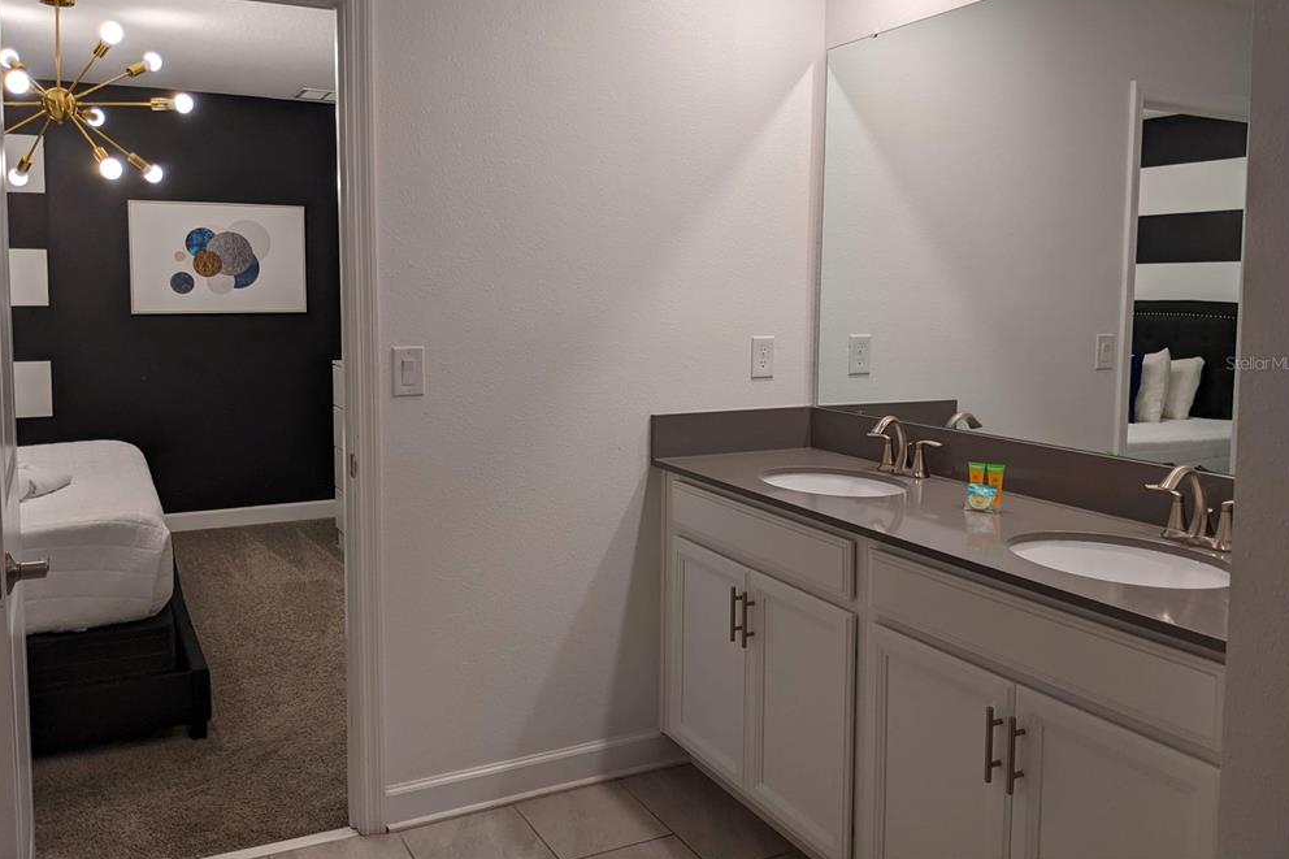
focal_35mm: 29
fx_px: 1038
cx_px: 639
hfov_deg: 63.7
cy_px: 363
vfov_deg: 44.8
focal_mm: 4.44
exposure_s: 1/120
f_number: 1.8
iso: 72
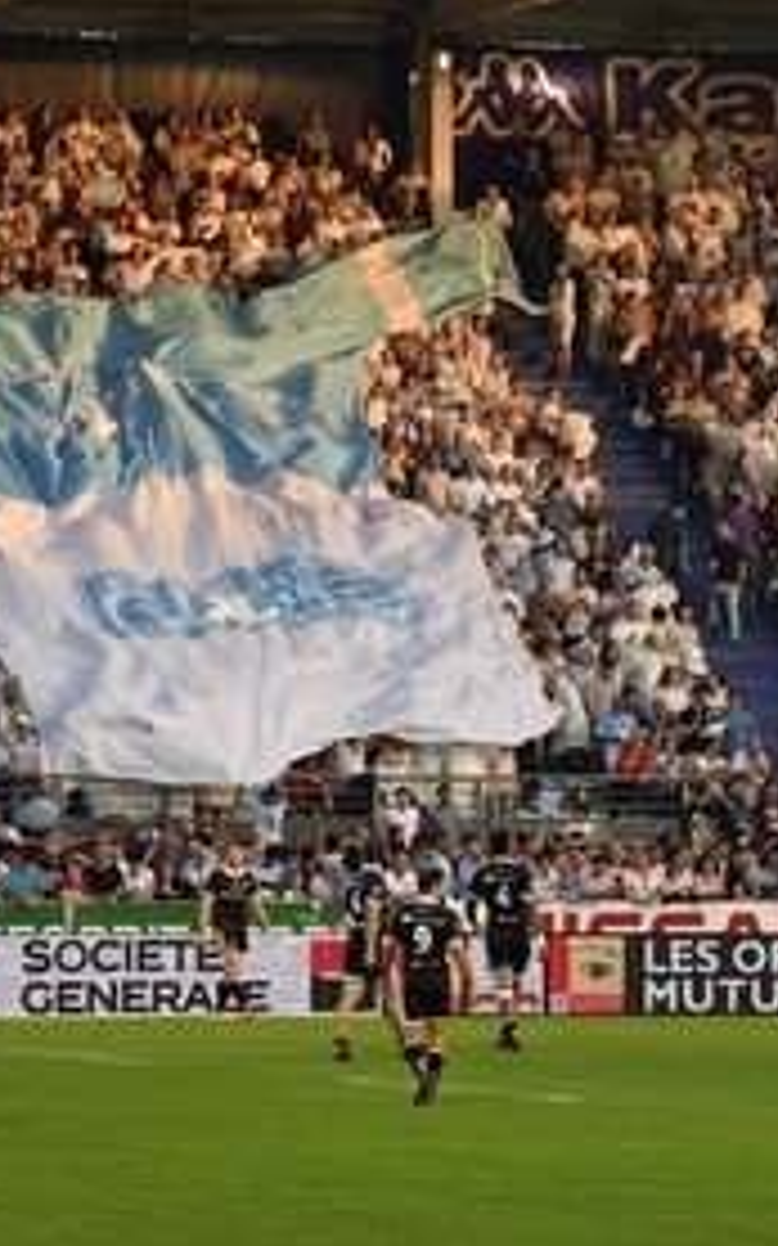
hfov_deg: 5.3
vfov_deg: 8.5
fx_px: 8384
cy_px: 621
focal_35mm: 247
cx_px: 306
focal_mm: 160
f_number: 9
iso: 800
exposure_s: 1/250
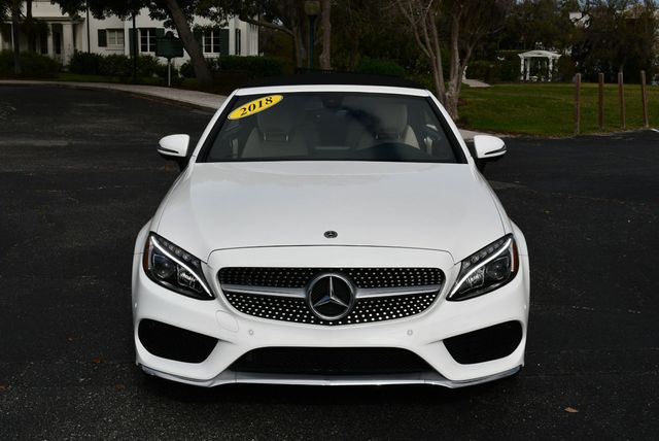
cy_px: 220
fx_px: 1026
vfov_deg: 24.2
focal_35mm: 56
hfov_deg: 35.6
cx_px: 330
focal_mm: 28
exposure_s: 1/400
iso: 100
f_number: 10
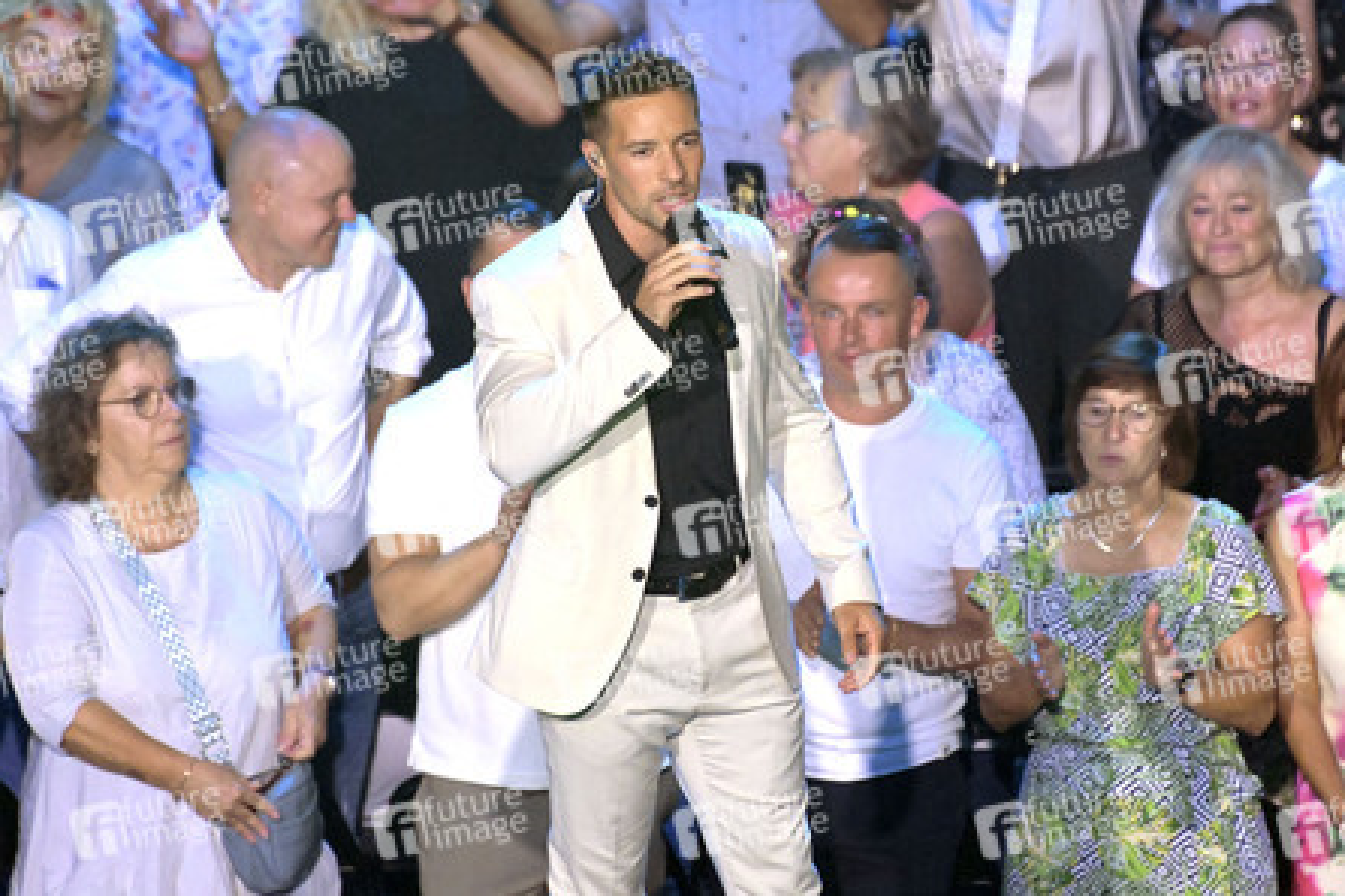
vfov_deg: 2.7
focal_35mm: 505
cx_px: 671
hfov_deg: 4.1
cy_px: 446
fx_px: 18859
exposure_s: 1/400
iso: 16000
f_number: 5.6
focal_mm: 500
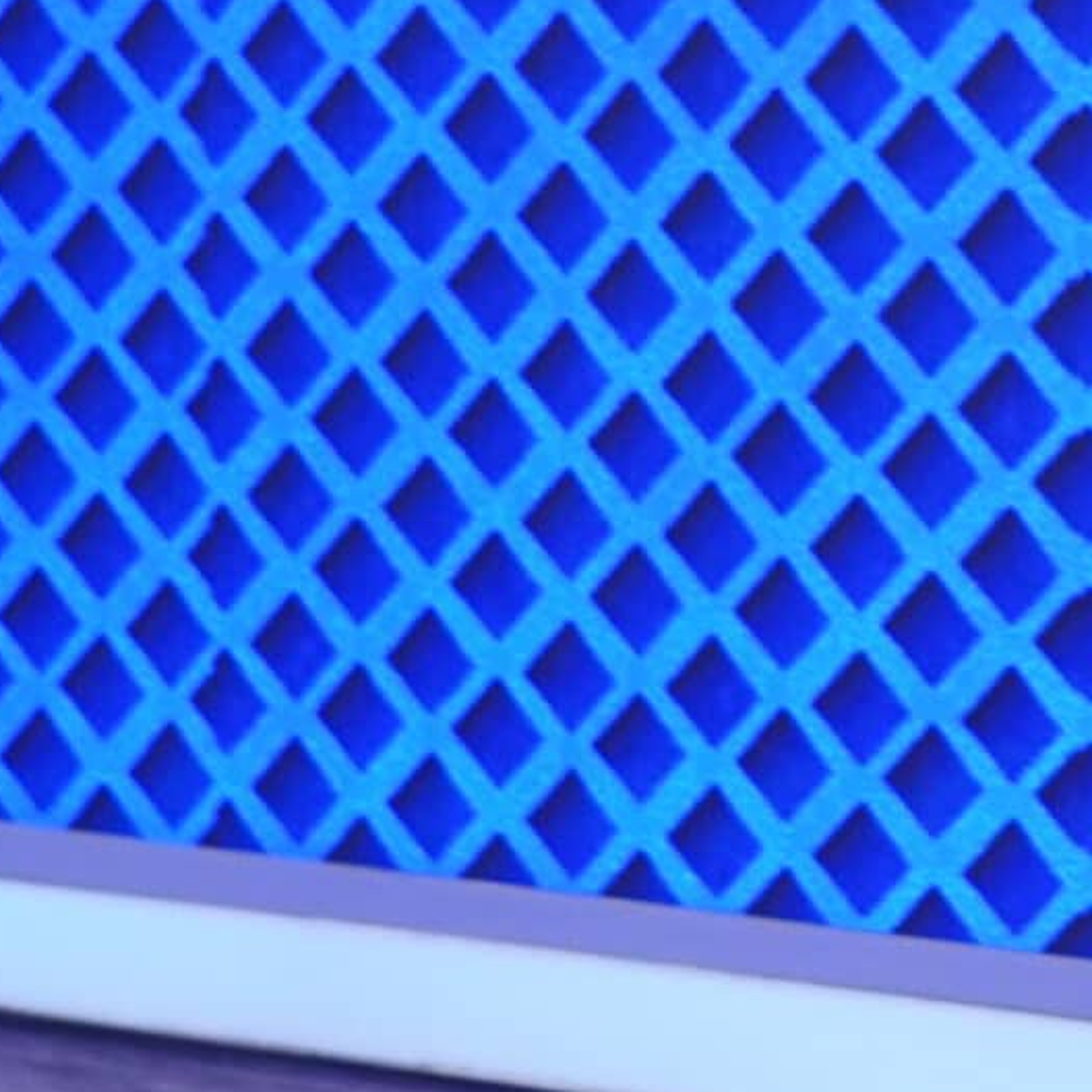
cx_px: 2120
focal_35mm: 140
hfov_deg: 11.4
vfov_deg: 12.3
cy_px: -96
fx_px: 4997
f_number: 4.5
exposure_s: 1/160
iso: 1600
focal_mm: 34
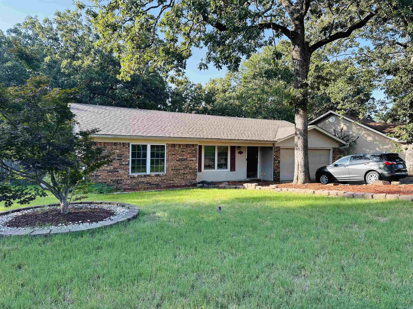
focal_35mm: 24
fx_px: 286
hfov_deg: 71.6
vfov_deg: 56.8
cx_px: 206
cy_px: 154
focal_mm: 6.86
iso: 80
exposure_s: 1/527
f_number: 1.78
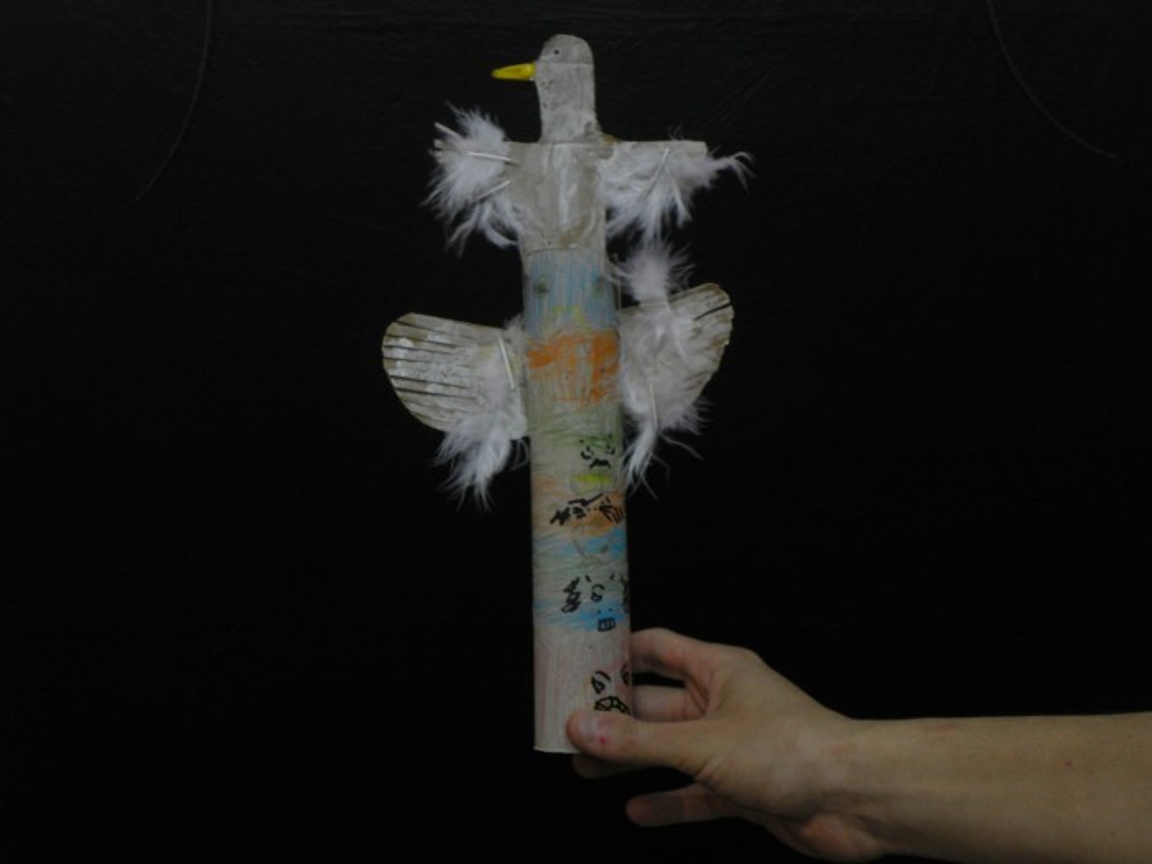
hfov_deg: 36.8
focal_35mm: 52
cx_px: 576
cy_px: 432
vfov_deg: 28.0
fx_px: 1731
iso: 80
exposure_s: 1/30
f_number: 3.5
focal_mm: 9.2
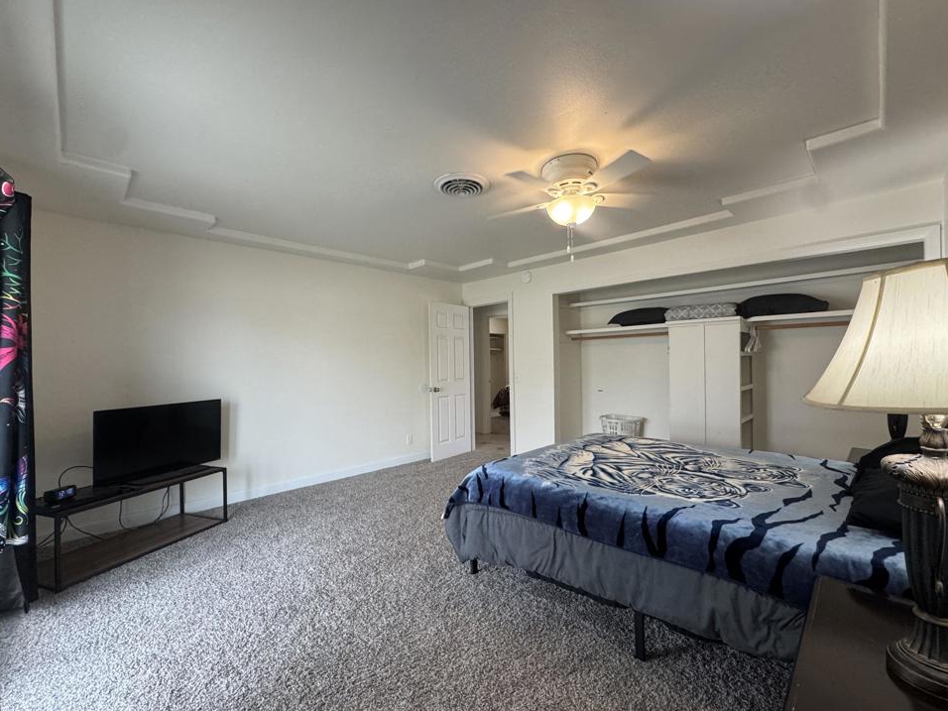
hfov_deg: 98.2
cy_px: 362
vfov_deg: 81.7
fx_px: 411
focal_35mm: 15
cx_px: 481
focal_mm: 2.22
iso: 250
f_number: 2.2
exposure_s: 1/120
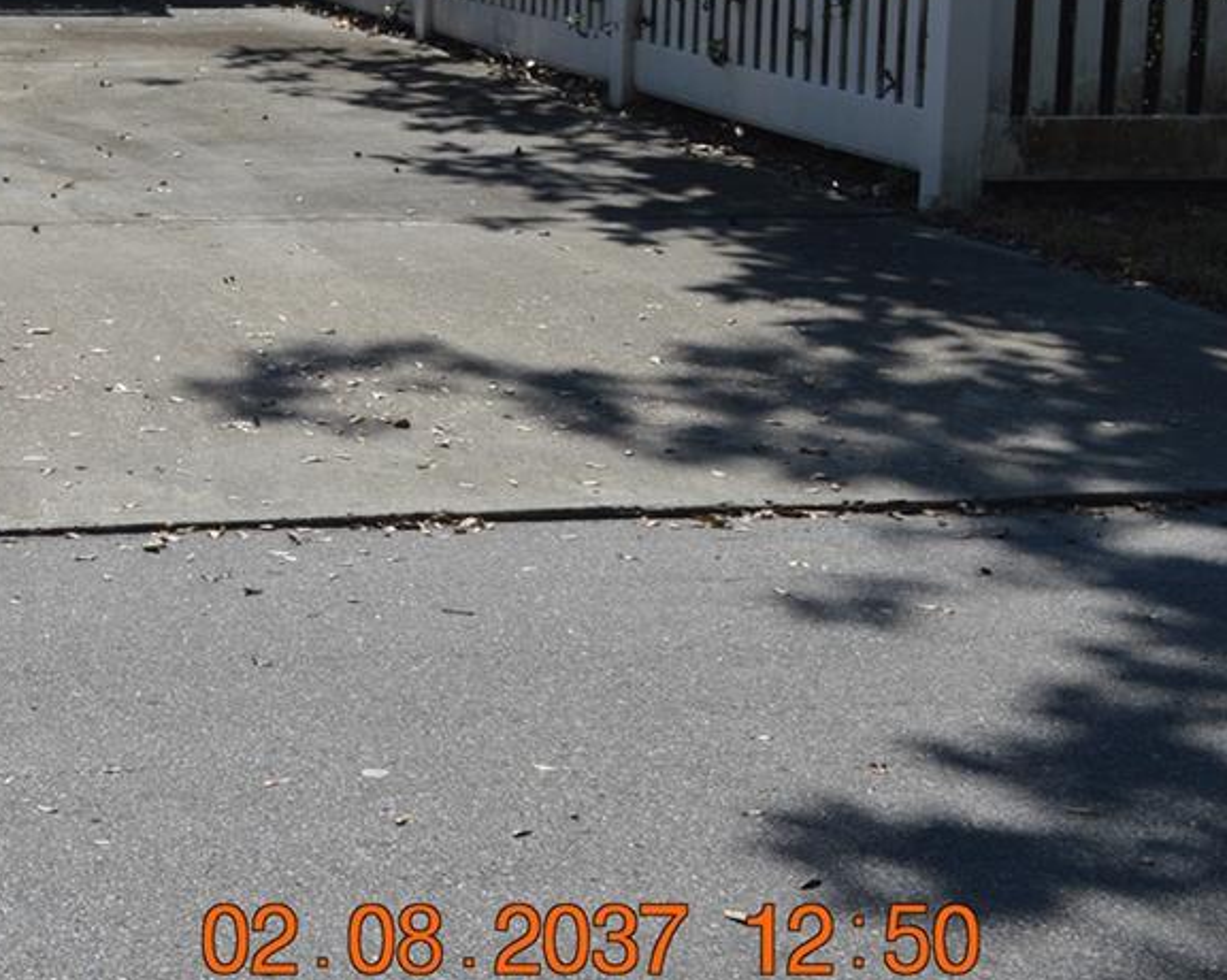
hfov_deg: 20.2
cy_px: -22
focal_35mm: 86
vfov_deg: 17.4
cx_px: -403
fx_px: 3121
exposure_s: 1/250
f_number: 8
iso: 100
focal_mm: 22
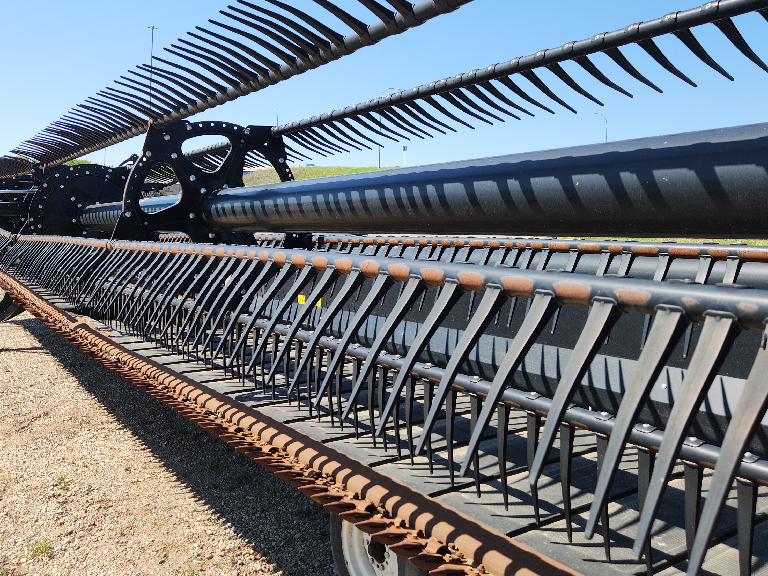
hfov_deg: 58.3
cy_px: 225
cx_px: 404
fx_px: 688
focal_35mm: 31
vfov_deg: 45.2
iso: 20
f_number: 1.8
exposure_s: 1/944
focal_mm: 5.4
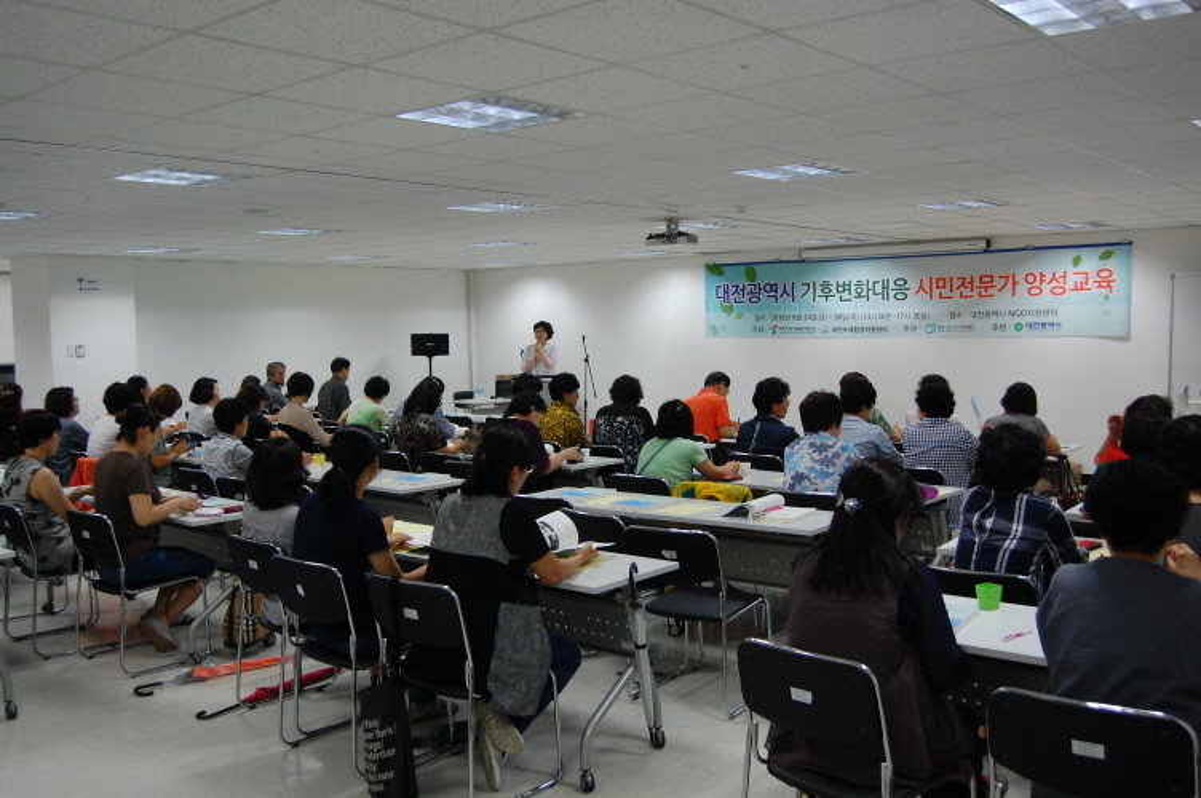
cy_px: 399
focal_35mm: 33
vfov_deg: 39.9
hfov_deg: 57.3
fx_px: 1100
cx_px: 600
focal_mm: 22
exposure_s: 1/100
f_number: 5
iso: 800
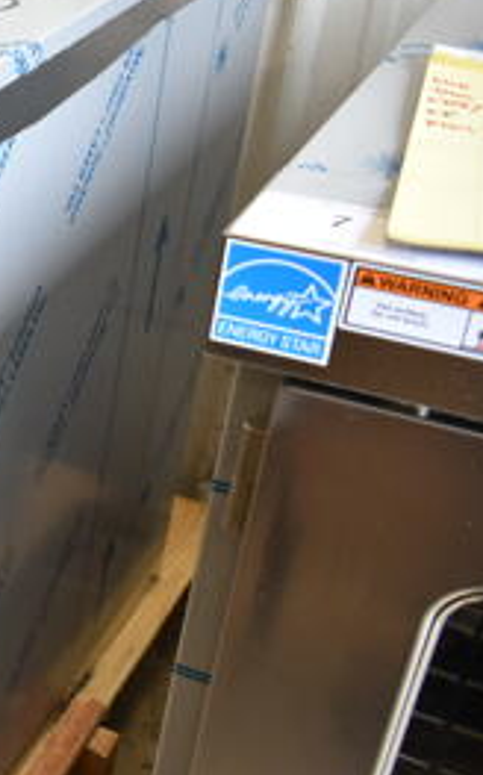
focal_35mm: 64
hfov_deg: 16.9
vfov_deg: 32.0
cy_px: 439
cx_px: -374
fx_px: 1350
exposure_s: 1/30
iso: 360
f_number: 3.5
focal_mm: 18
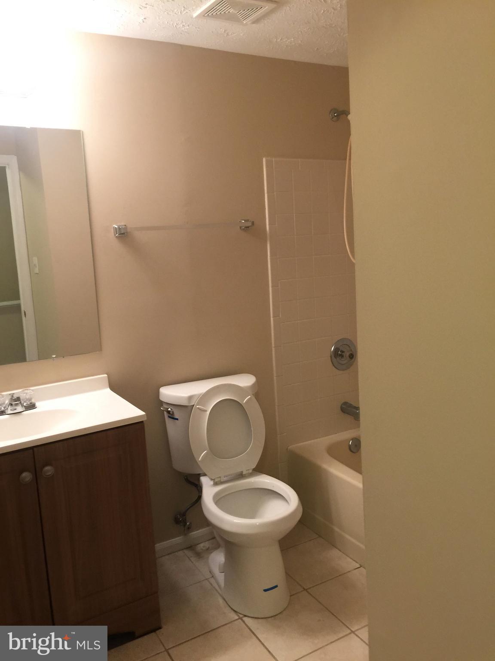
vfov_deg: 61.7
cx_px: 248
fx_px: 553
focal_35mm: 29
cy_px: 330
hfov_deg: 48.2
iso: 40
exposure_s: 1/15
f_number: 2.2
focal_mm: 4.15
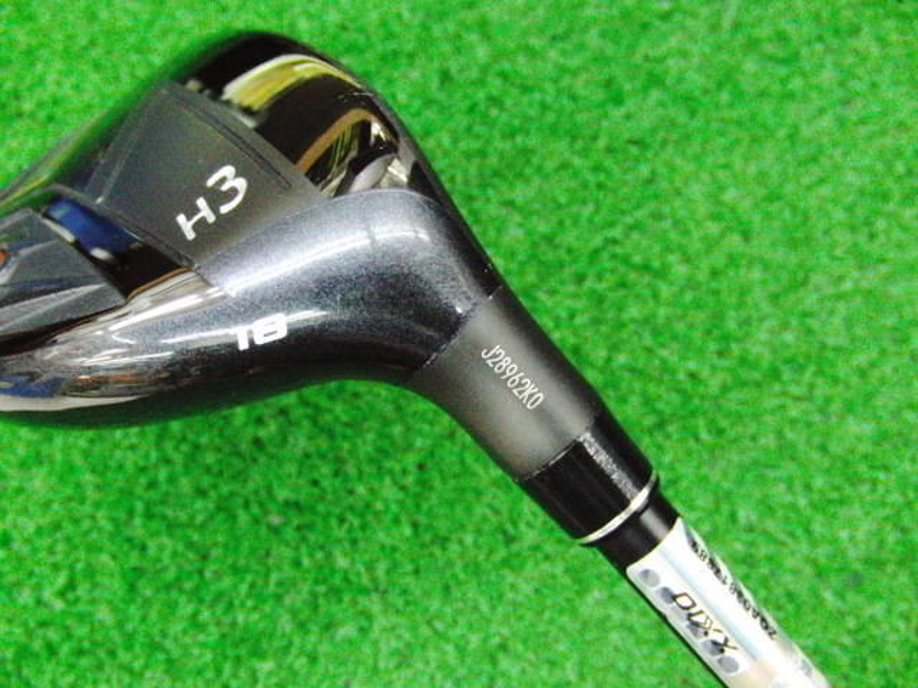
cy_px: 344
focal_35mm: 37
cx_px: 459
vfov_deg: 38.7
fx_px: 981
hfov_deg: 50.1
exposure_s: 1/125
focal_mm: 6.42
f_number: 3.6
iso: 3200
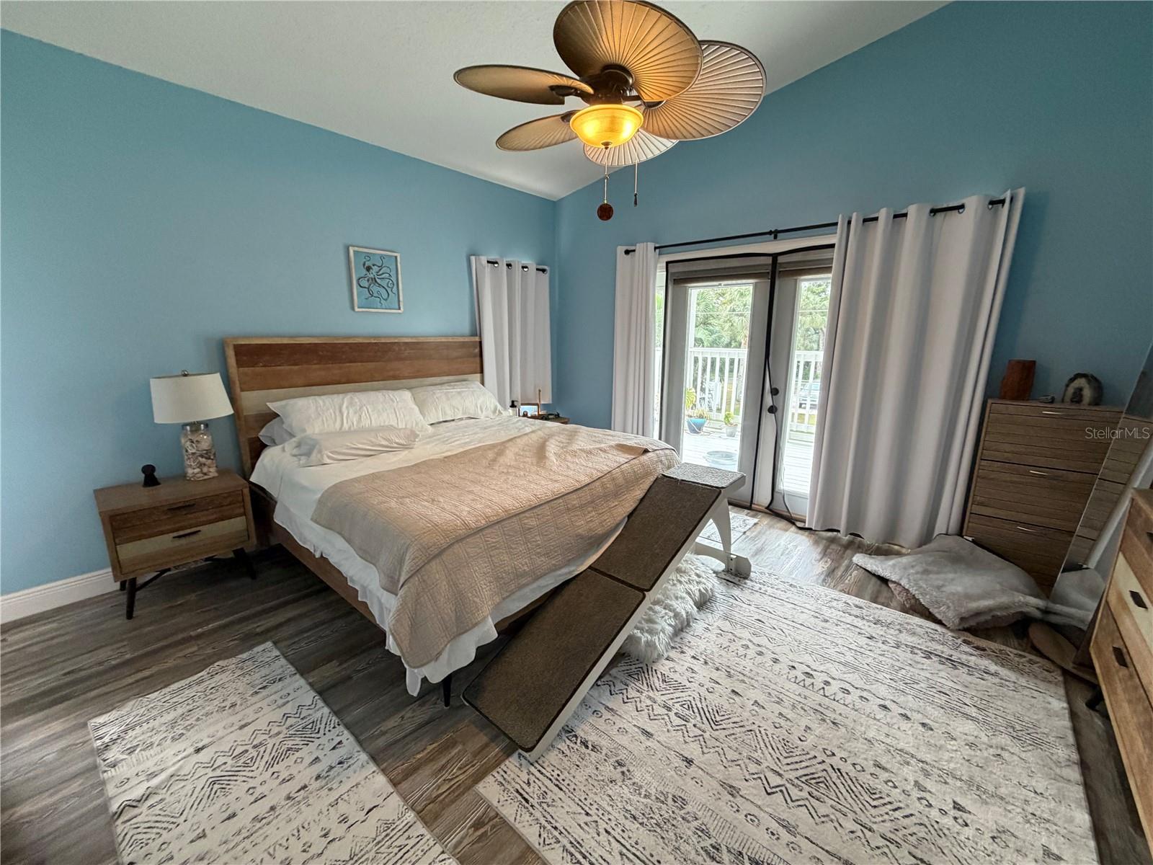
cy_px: 432
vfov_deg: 85.7
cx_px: 576
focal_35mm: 14
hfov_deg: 102.1
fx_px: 466
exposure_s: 1/60
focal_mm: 2.22
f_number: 2.2
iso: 250
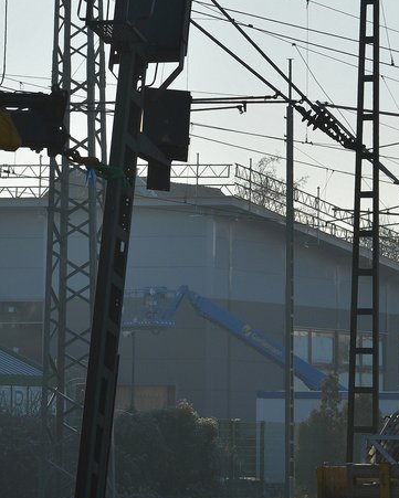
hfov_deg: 4.6
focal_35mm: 337
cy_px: 91
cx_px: 140
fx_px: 4973
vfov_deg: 5.7
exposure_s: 1/640
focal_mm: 90
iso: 100
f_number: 8
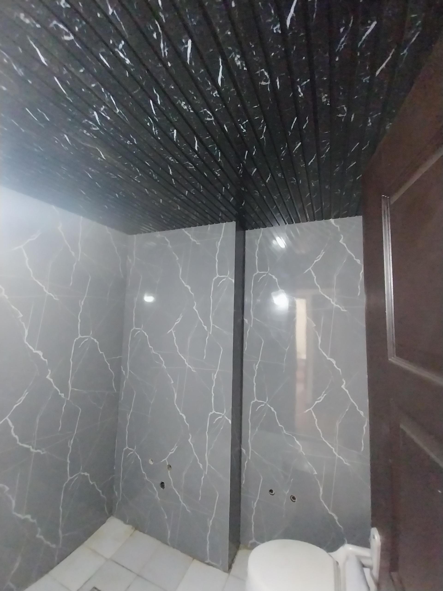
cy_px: 296
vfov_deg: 106.2
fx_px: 222
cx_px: 222
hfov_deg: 89.9
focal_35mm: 13
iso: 400
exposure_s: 1/24
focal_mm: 1.3
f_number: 2.2
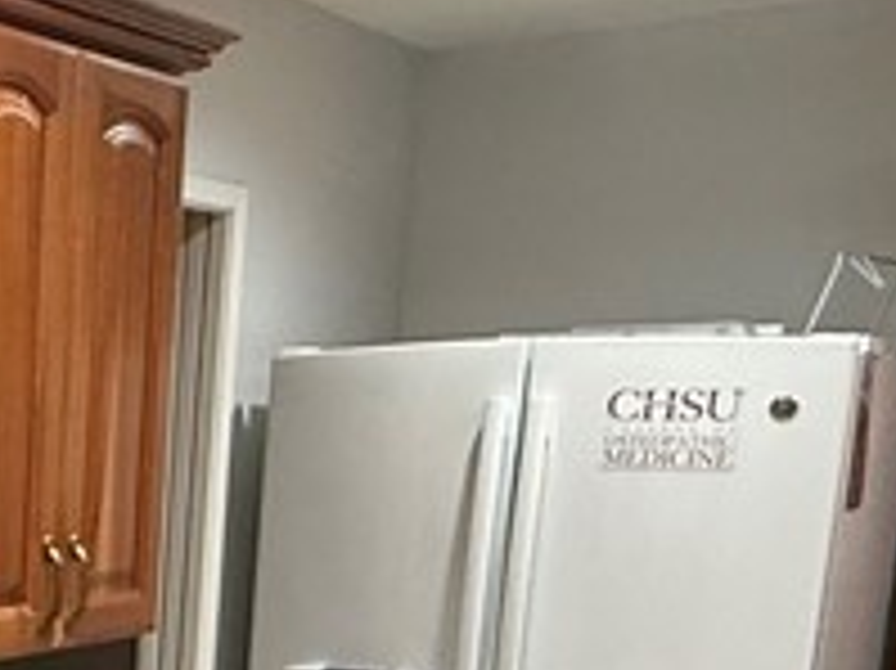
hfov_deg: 23.0
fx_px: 1863
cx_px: -365
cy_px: 827
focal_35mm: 72
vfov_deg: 19.1
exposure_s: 1/60
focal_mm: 2.22
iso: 400
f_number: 2.2
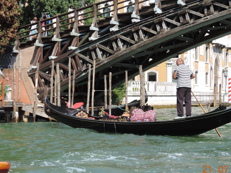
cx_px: 123
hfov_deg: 22.2
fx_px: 587
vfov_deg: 16.8
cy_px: 83
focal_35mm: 88
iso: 80
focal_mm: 12.4
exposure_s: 1/400
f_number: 3.9
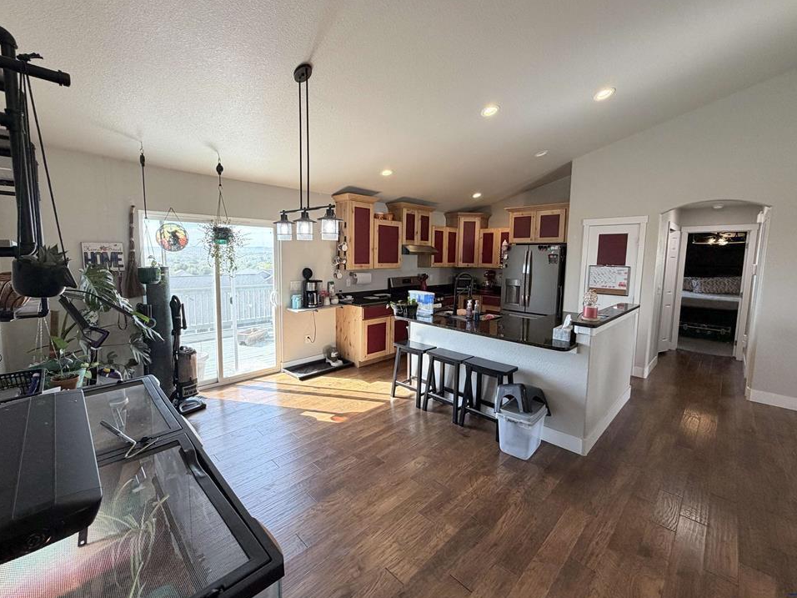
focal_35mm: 15
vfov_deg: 81.7
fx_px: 345
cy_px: 289
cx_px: 397
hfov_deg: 98.2
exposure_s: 1/120
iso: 160
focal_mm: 2.22
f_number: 2.2
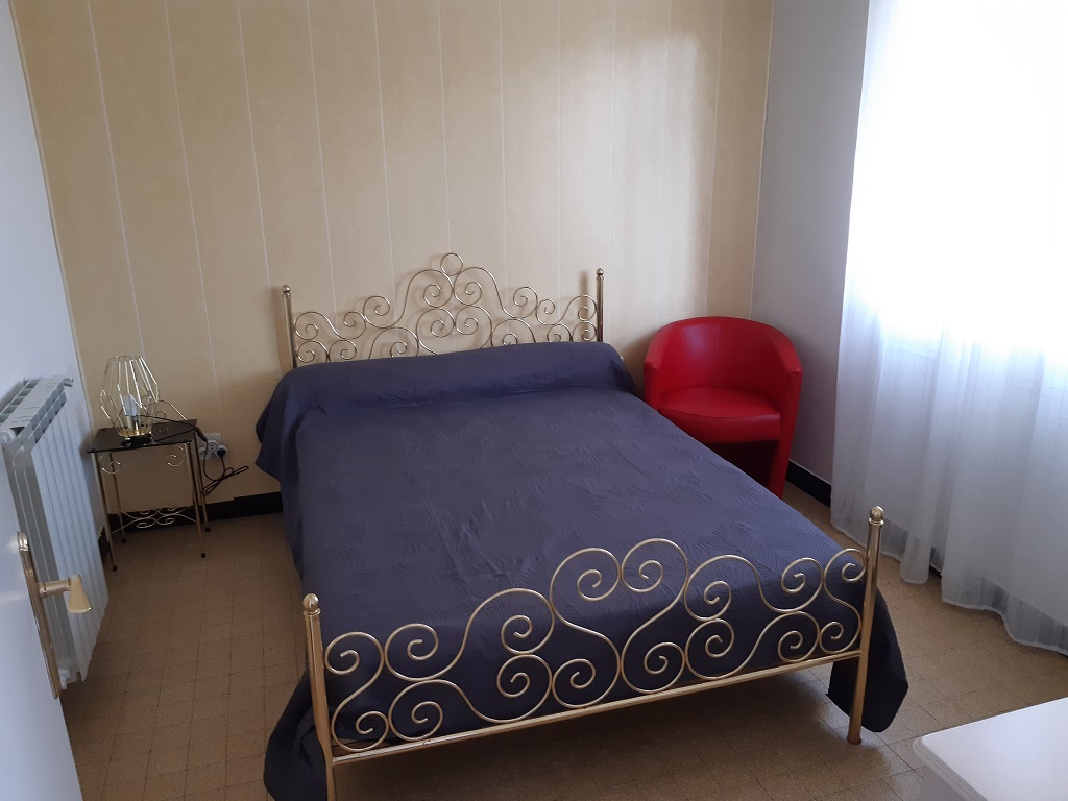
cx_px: 534
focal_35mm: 26
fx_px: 802
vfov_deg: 53.1
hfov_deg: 67.3
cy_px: 400
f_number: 1.7
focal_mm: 3.92
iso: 125
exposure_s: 1/50
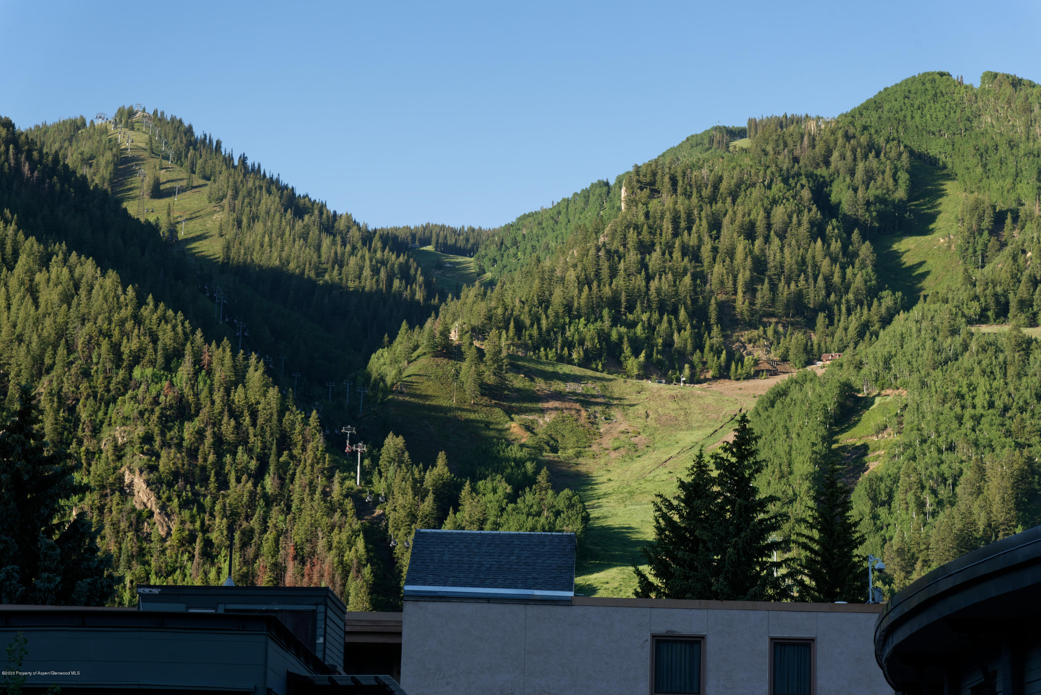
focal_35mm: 100
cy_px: 348
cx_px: 520
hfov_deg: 20.4
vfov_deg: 13.7
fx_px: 2892
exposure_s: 1/160
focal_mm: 100
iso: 100
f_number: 8
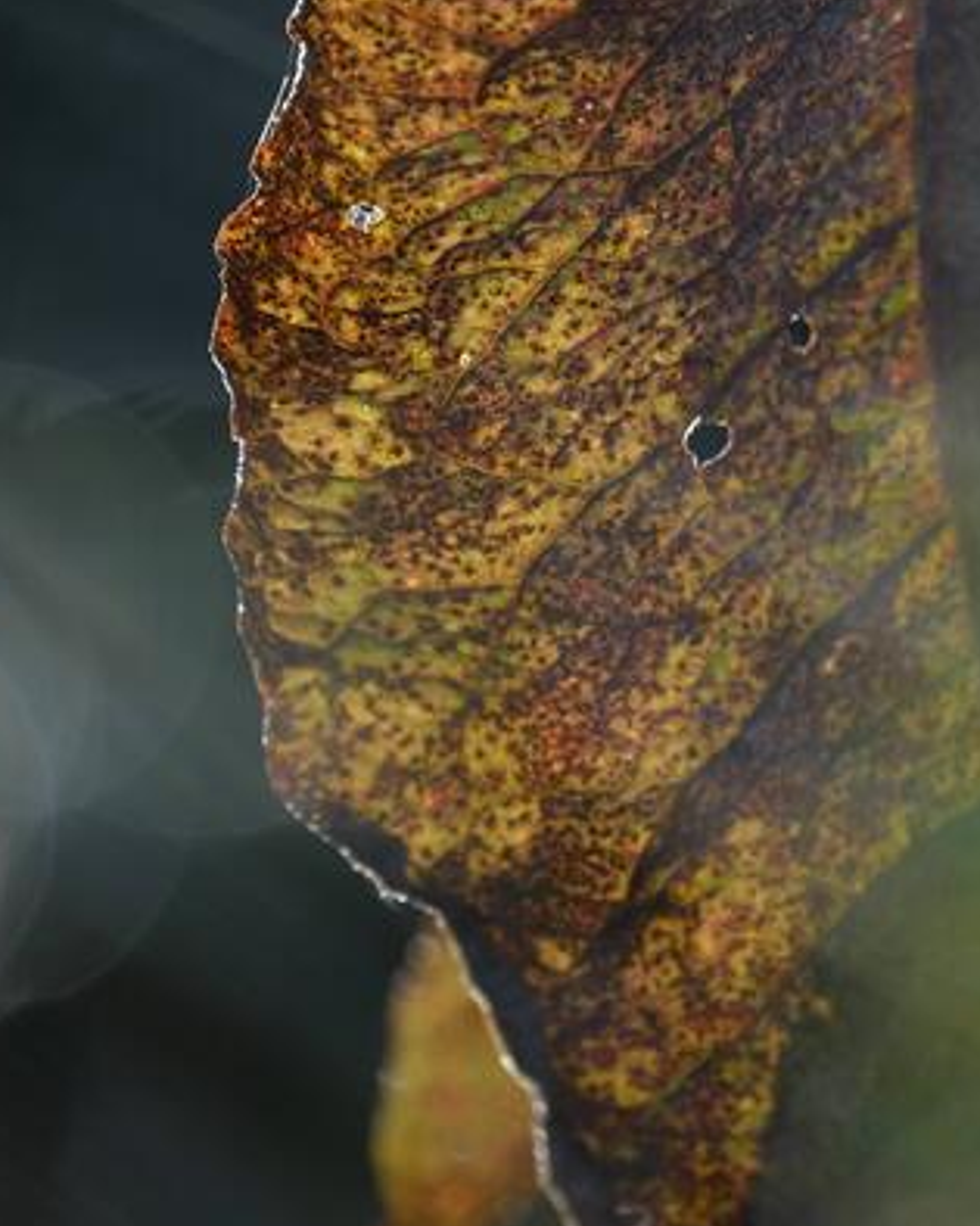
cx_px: 476
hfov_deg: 2.8
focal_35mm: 549
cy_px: 258
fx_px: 19912
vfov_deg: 3.5
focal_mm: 222.5
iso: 250
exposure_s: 1/200
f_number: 6.4
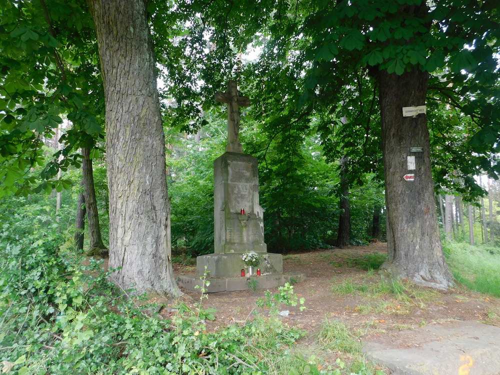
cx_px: 250
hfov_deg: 73.9
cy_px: 188
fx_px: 332
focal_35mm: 23
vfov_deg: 58.9
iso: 125
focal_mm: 4
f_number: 3
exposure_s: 1/60
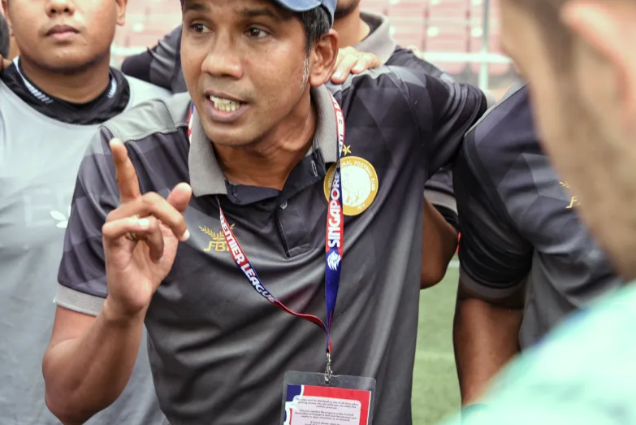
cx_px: 261
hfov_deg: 29.6
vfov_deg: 20.0
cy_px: 167
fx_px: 1202
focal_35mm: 68
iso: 800
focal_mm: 52
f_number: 5
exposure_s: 1/160
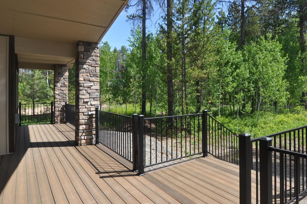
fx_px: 196
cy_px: 89
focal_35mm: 23
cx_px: 194
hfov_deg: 74.7
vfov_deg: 54.8
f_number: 10
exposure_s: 1/200
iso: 200
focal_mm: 12
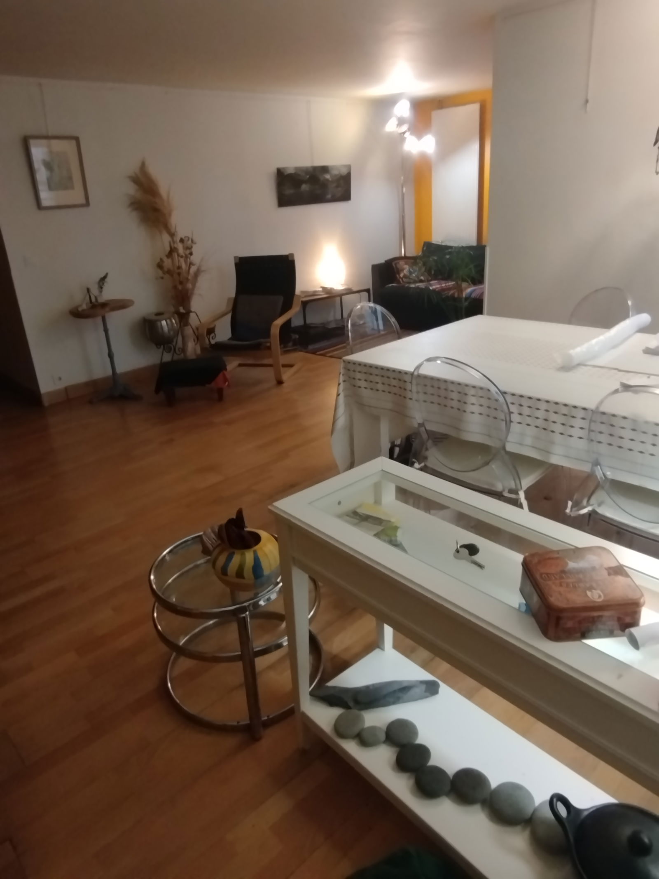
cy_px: 440
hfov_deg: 61.1
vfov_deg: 76.4
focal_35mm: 22
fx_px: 558
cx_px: 330
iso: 320
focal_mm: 1.65
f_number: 2.2
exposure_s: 1/20
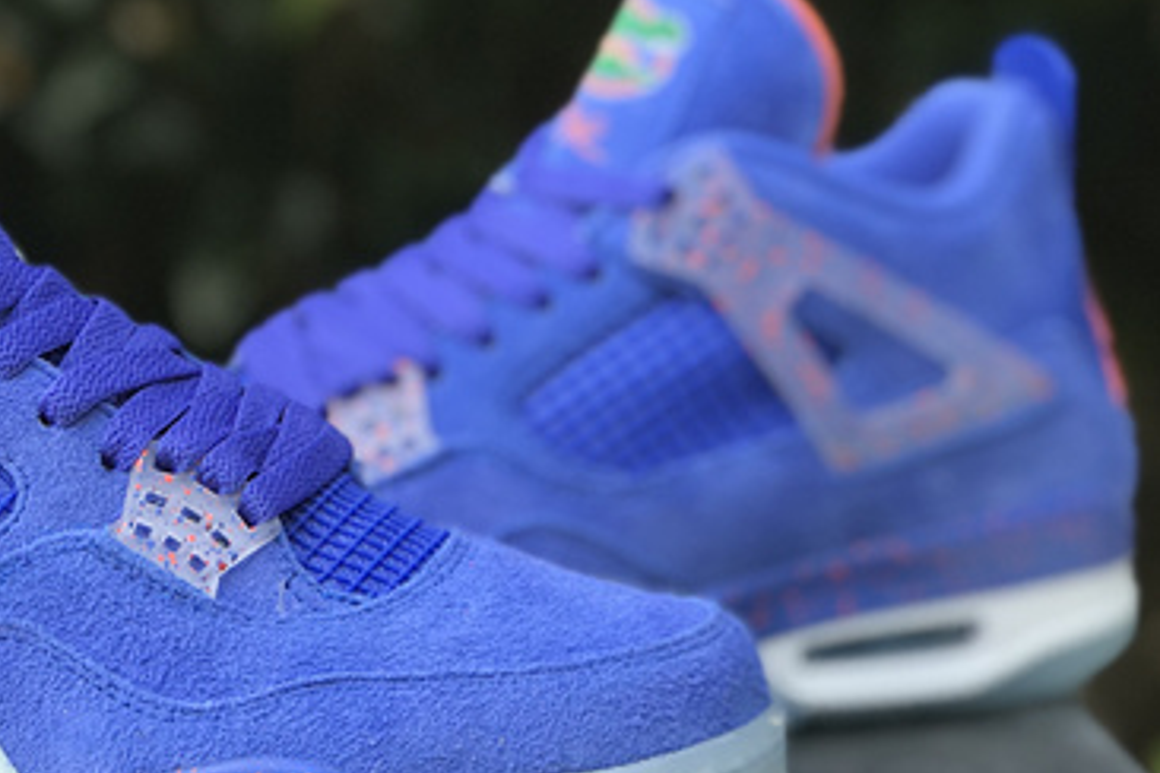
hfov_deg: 16.9
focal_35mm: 120
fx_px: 3866
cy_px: 160
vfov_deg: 11.4
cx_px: 222
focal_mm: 6.6
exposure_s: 1/100
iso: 20
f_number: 2.8
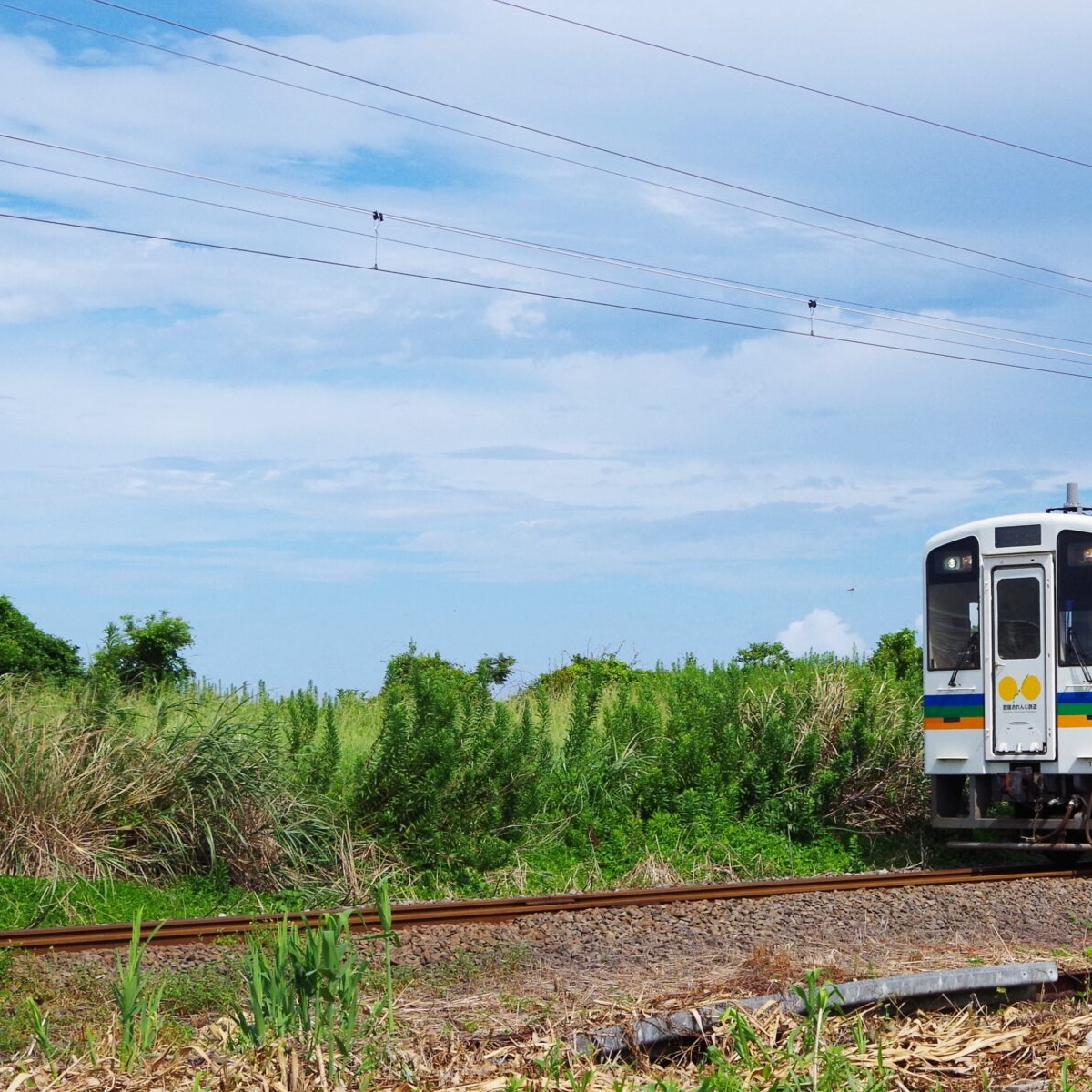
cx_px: 1050
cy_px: 686
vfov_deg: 22.7
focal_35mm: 76
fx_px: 2712
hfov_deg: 22.0
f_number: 9
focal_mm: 28
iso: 640
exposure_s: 1/1600
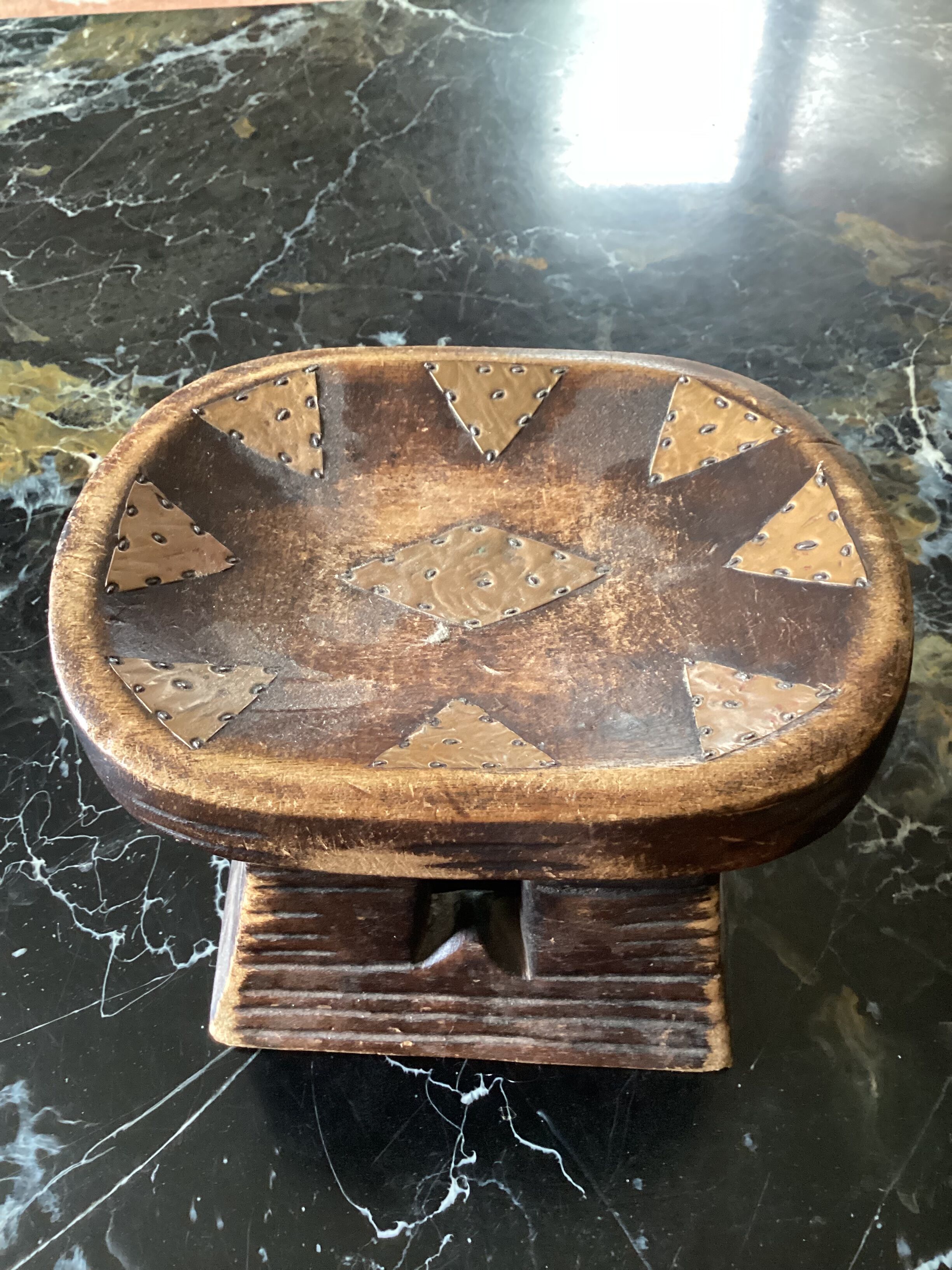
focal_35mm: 31
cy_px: 635
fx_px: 1137
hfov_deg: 45.4
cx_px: 476
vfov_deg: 58.4
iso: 320
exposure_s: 1/40
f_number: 2.4
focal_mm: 3.3
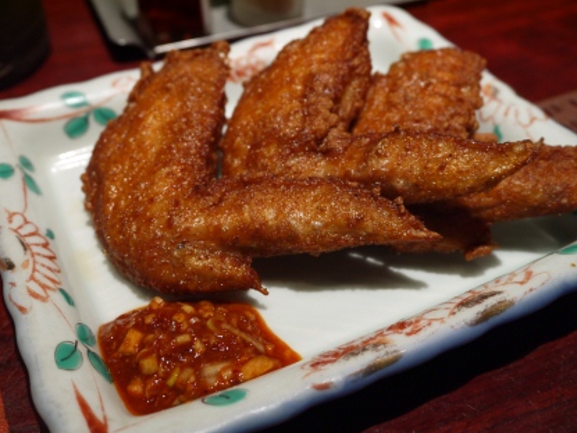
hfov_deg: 45.8
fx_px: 683
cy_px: 233
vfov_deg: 35.1
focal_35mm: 41
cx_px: 275
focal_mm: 19
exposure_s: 1/60
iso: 500
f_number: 4.3
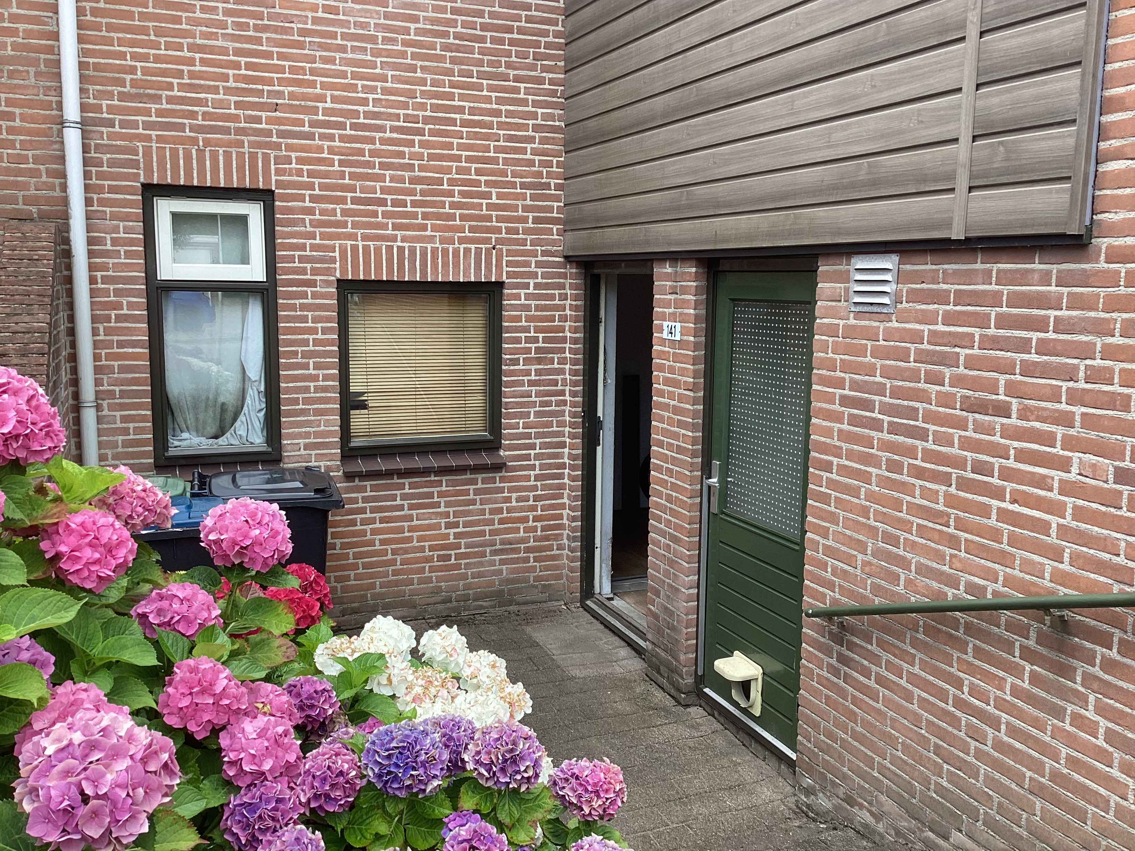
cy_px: 426
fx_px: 1016
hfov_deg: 58.4
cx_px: 568
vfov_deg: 45.4
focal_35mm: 31
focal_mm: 3.3
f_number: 2.4
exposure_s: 1/139
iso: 25
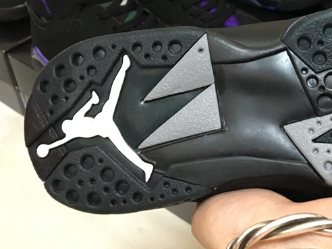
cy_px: 58
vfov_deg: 24.5
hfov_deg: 31.5
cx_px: 286
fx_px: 566
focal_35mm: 59
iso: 200
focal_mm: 4.15
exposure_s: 1/17
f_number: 2.2
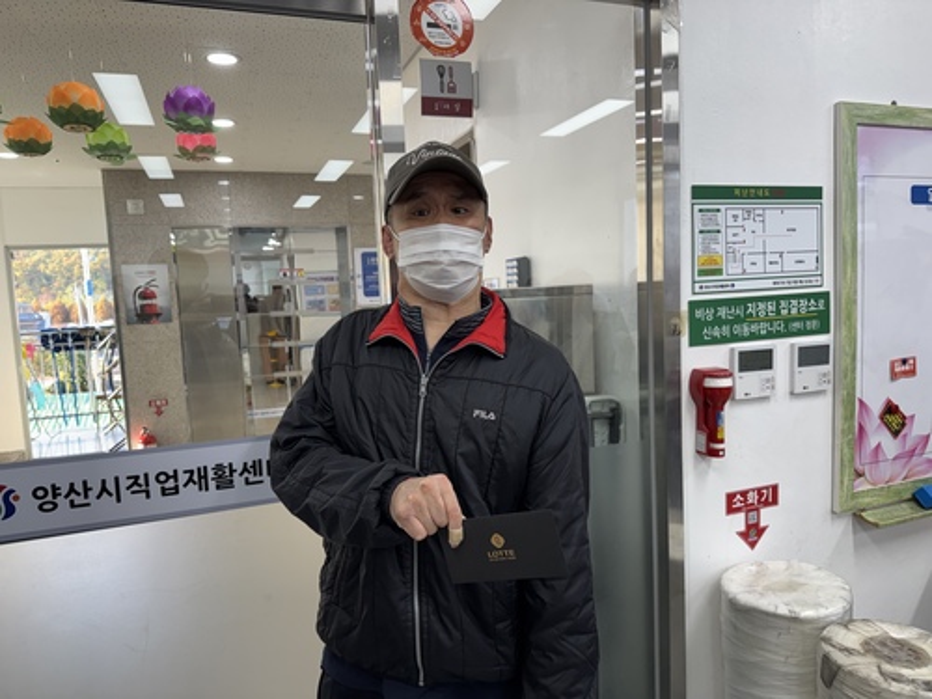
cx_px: 466
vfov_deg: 56.8
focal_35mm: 24
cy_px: 350
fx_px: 646
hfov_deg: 71.6
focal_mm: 6.76
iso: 100
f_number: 1.78
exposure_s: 1/120
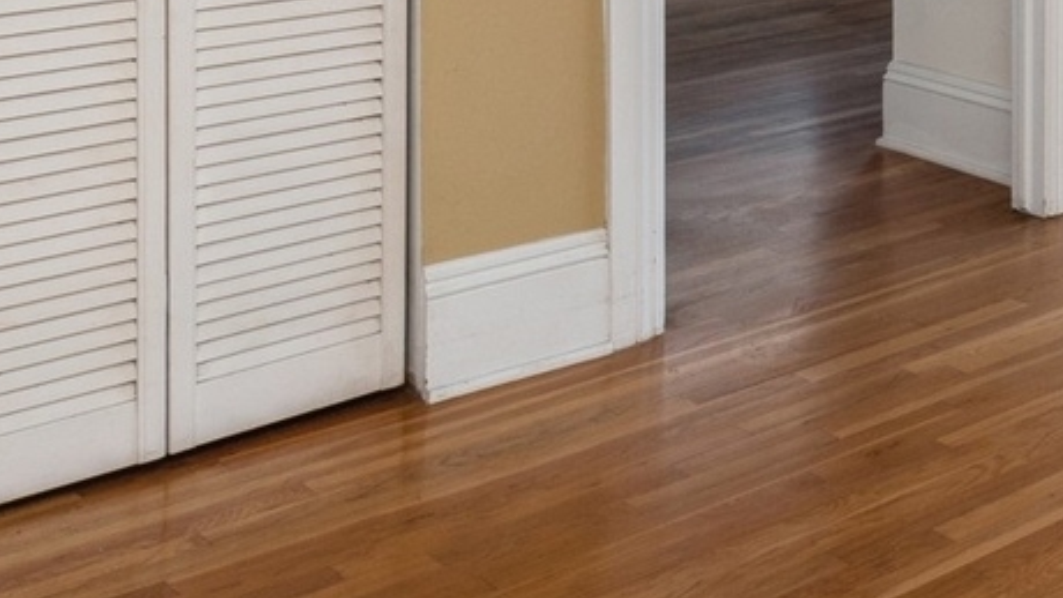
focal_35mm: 59
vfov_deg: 18.4
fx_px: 1663
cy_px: -266
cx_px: 1575
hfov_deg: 26.3
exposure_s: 1/60
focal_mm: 16
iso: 320
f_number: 8
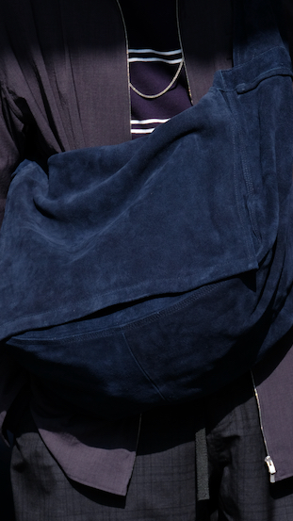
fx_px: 4269
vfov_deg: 7.0
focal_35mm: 309
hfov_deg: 3.9
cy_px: 262
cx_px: 163
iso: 400
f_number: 5.8
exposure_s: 1/850
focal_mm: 127.9
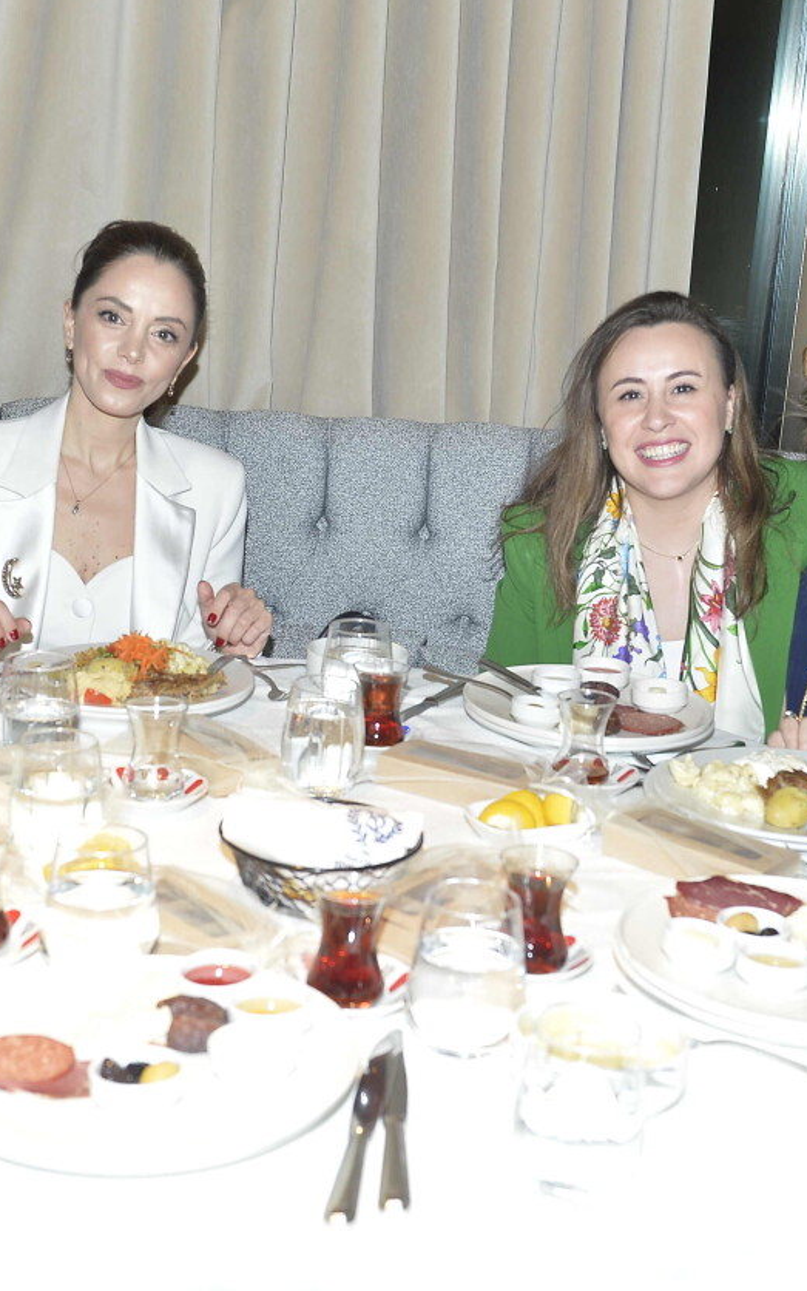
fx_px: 1864
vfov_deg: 38.2
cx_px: 434
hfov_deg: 24.4
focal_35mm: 53
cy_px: 640
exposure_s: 1/60
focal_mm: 34
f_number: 6.3
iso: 500
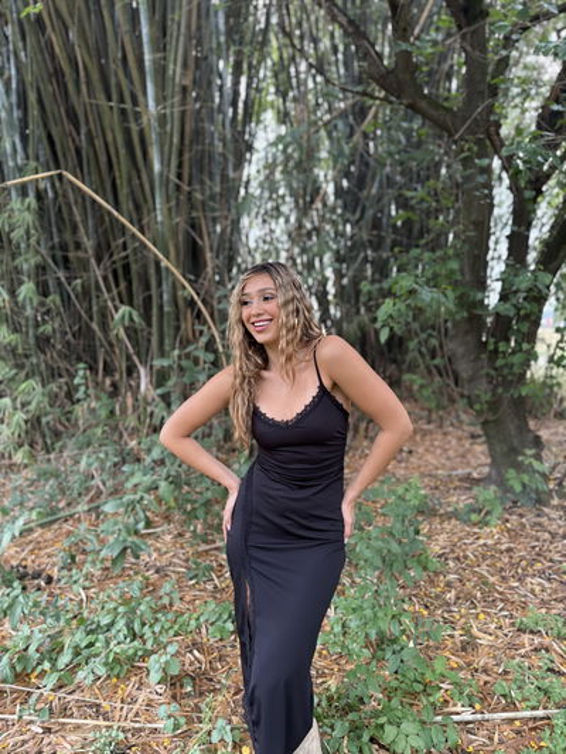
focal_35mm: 24
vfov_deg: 71.6
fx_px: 523
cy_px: 377
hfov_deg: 56.8
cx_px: 283
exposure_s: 1/60
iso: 125
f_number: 1.78
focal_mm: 6.76
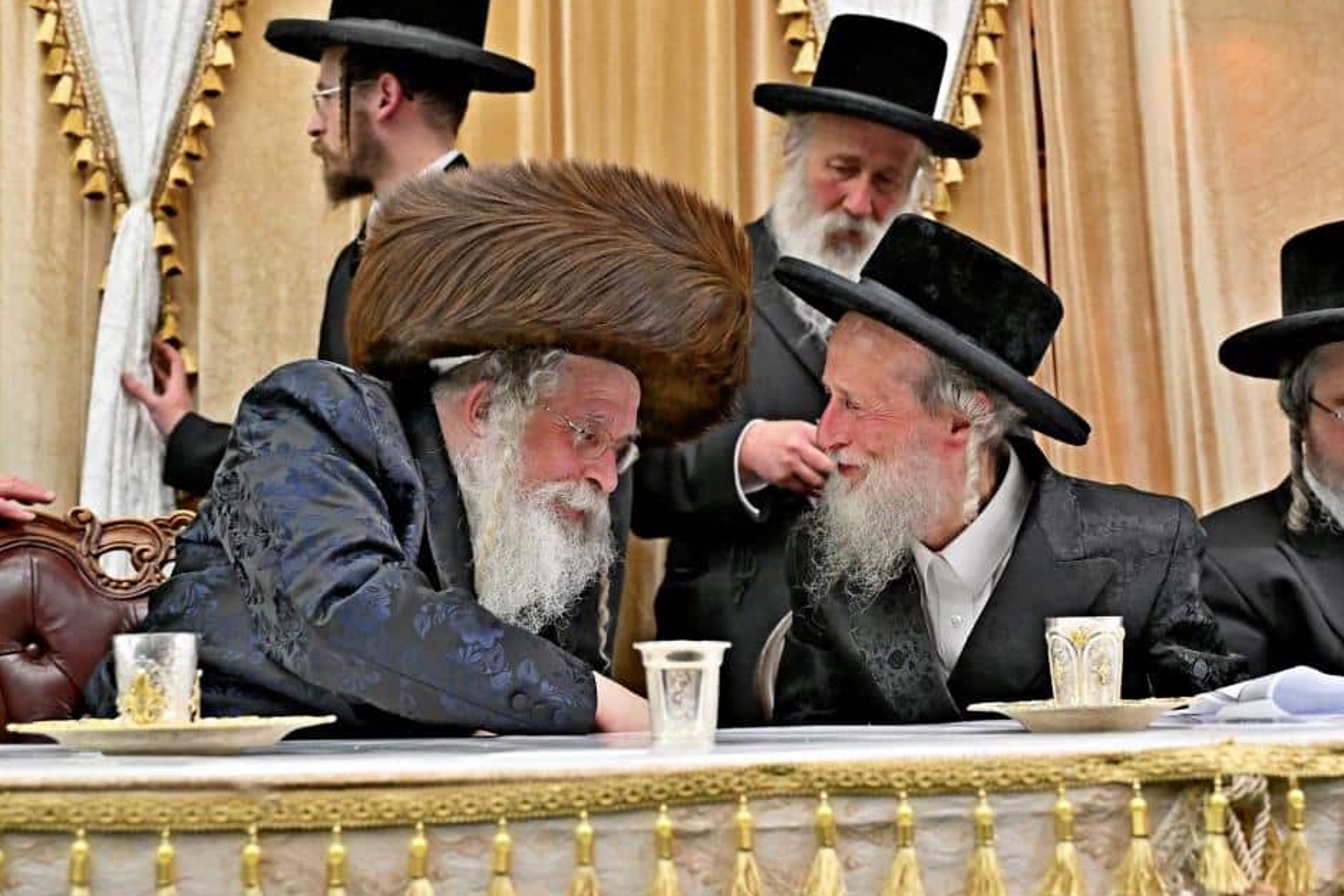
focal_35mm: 59
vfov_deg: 23.0
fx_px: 2203
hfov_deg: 33.9
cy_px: 429
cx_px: 641
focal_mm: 54
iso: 1250
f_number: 4
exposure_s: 1/250
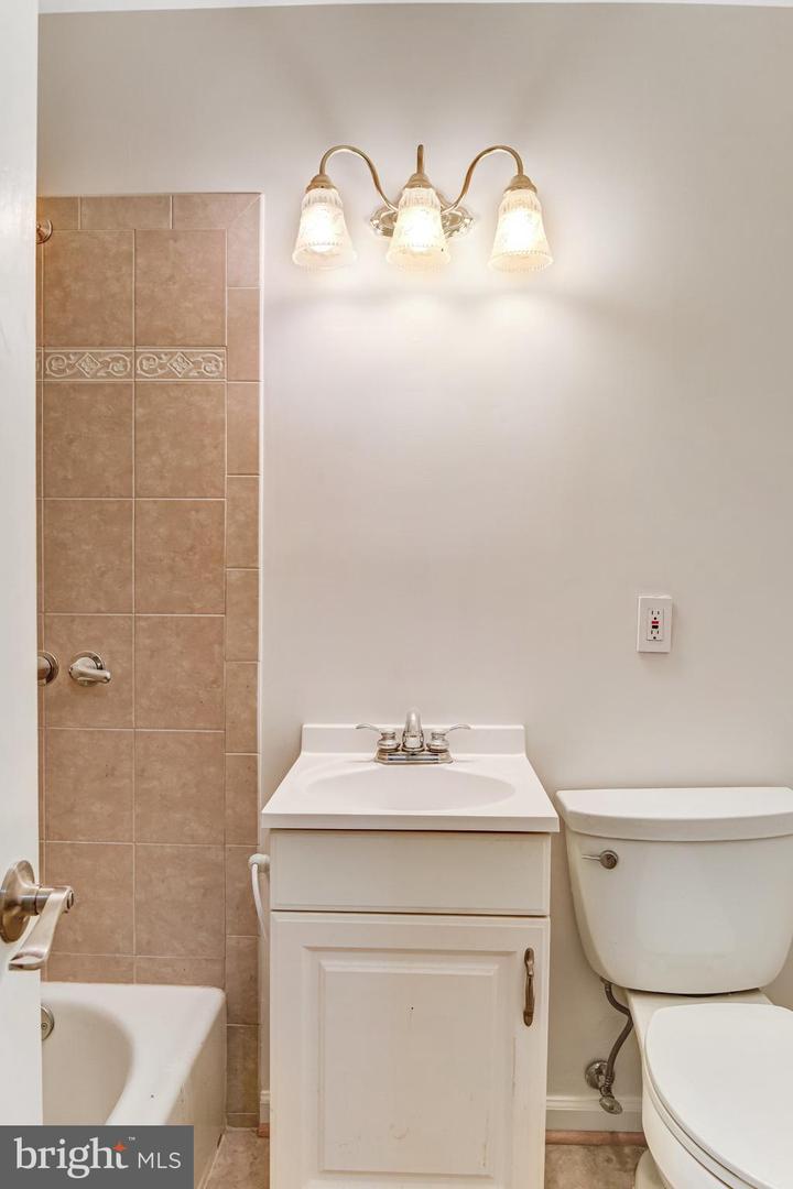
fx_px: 727
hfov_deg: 57.2
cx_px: 396
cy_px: 594
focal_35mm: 22
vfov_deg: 78.6
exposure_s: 1/50
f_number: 8
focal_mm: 22
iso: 400
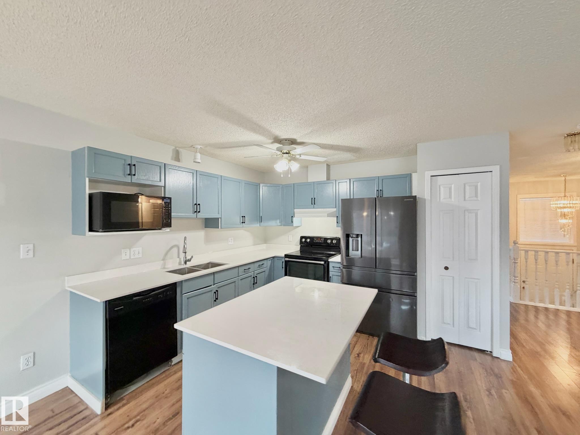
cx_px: 290
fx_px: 235
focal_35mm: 14
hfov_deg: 102.1
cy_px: 218
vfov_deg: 85.7
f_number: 2.2
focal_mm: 2.22
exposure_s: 1/60
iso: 250
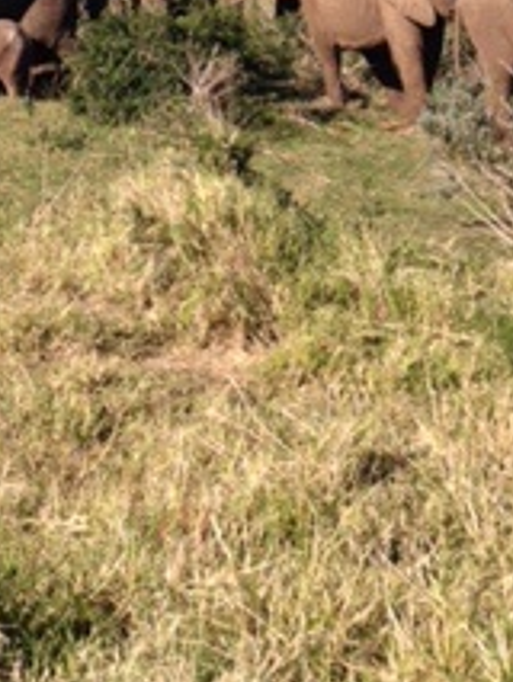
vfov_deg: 19.0
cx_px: -42
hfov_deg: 14.6
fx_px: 1954
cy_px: -77
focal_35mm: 99
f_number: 2.4
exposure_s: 1/1232
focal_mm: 4.13
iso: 50
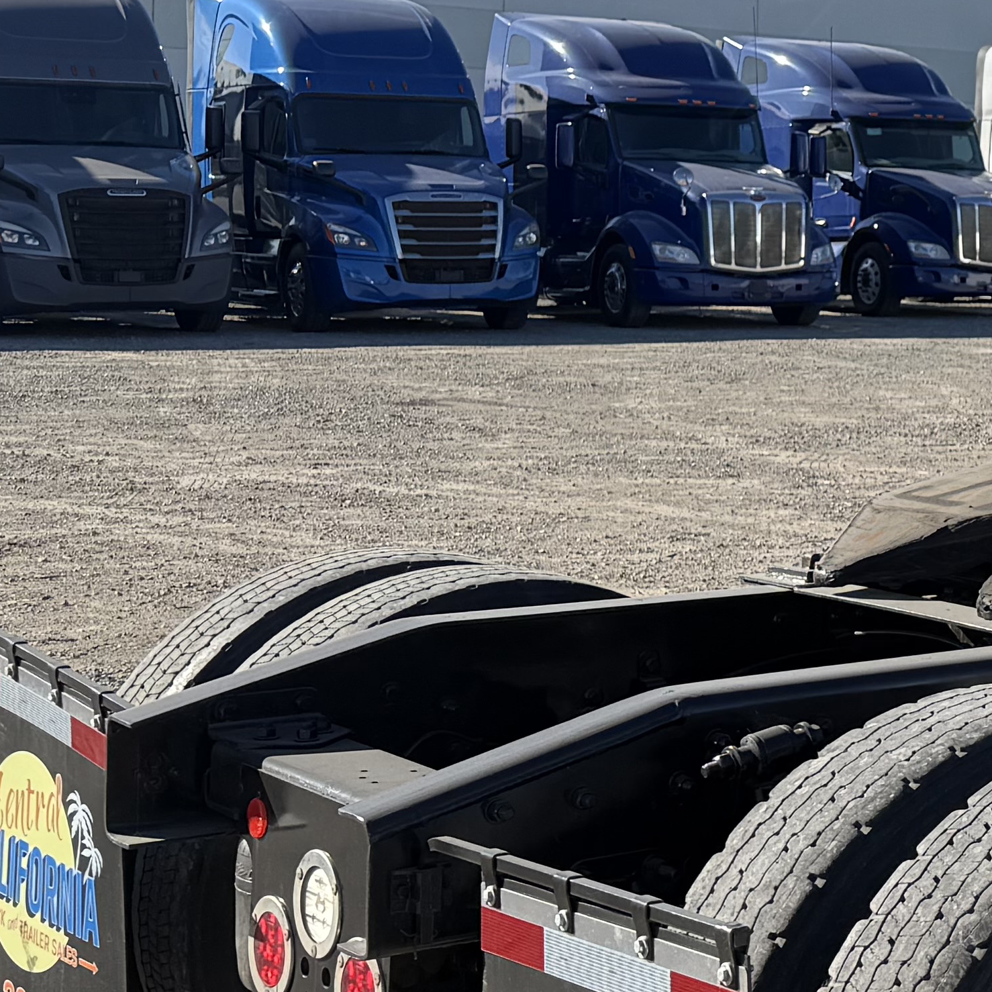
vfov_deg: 21.0
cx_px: 1577
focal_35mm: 82
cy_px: 283
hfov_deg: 18.3
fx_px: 2659
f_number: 1.78
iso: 80
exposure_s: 1/2703
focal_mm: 6.76
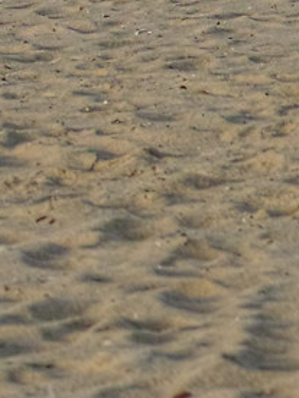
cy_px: -509
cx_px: 373
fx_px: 7221
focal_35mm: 627
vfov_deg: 3.1
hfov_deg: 2.4
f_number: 2.8
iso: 100
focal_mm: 50
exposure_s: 1/1250
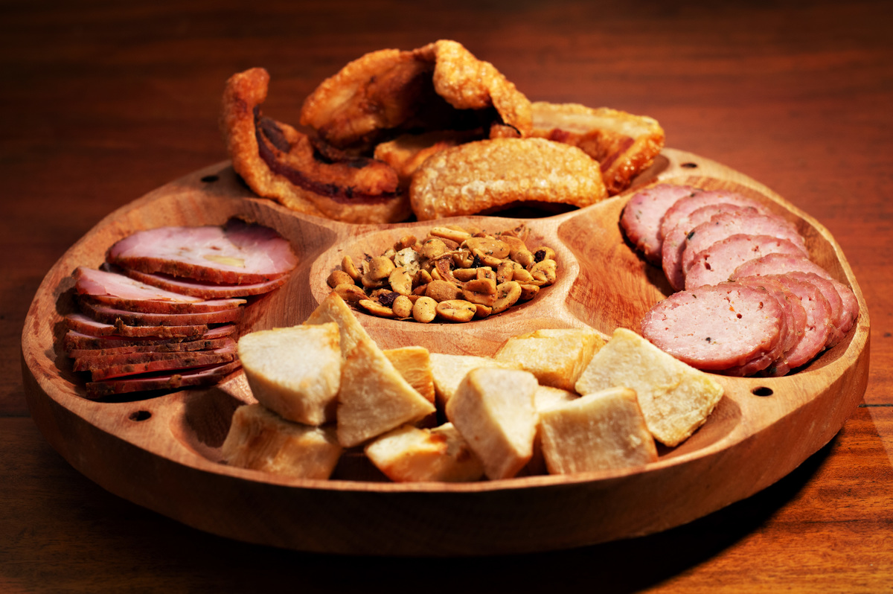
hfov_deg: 27.0
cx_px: 446
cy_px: 297
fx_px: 1859
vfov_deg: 18.2
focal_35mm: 75
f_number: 5.6
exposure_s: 1/5
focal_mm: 50
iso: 200
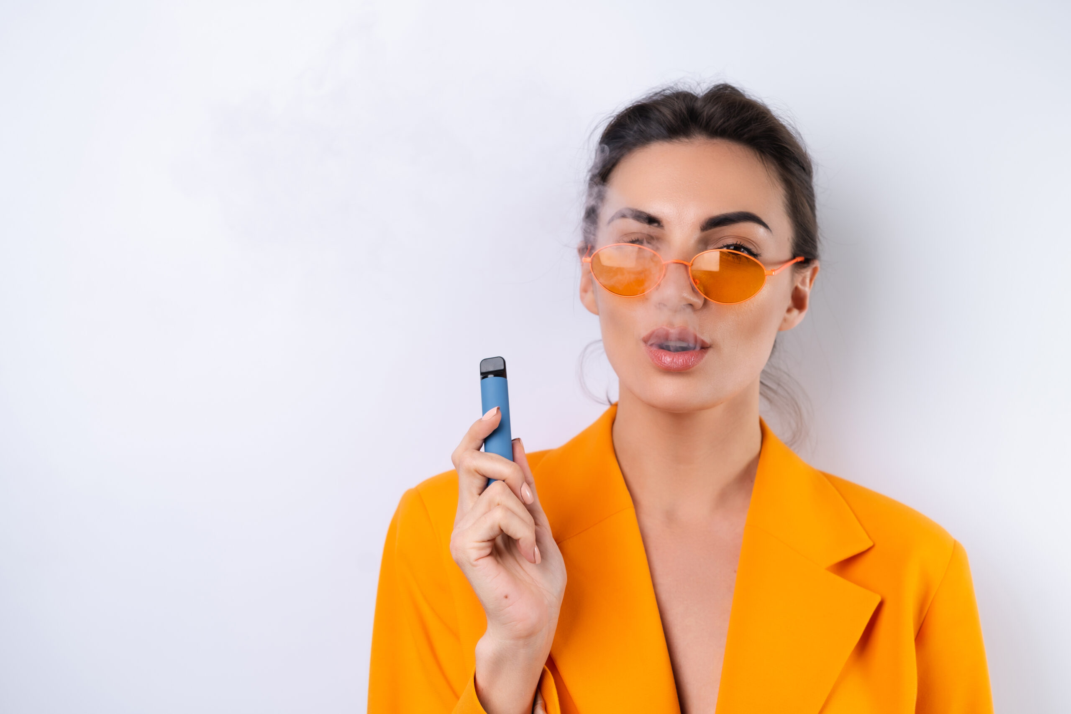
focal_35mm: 50
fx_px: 1487
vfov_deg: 27.0
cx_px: 536
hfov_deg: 39.6
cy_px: 357
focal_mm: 50
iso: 100
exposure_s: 1/125
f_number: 4
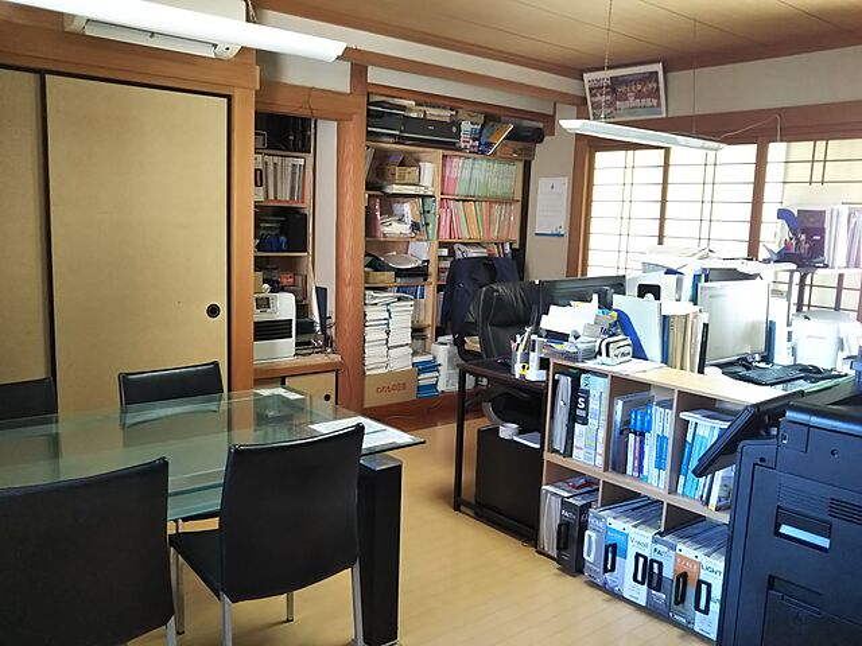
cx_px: 431
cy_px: 323
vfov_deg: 46.8
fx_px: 747
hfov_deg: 60.0
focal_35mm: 30
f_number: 2.2
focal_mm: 4
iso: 100
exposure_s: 1/30
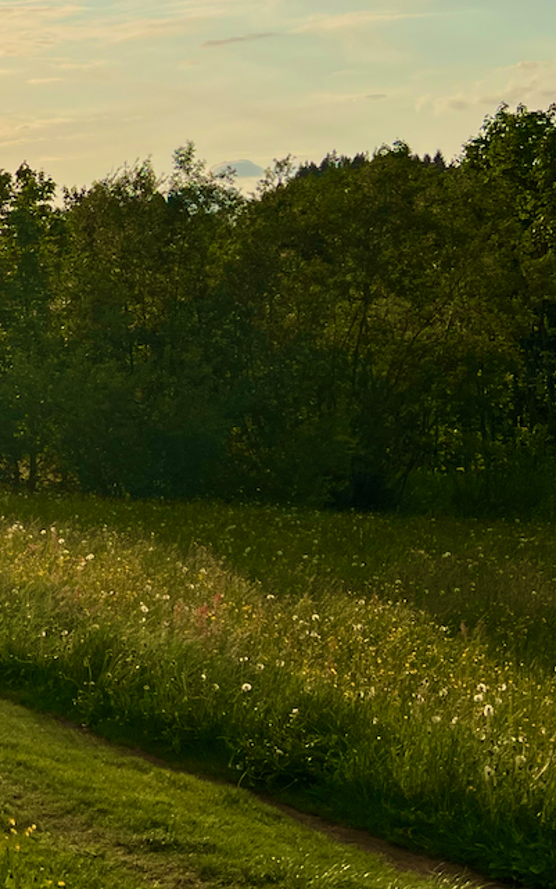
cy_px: 294
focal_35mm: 55
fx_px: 1333
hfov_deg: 20.2
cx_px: -279
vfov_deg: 36.5
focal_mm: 5.7
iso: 50
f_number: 1.5
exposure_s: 1/9434
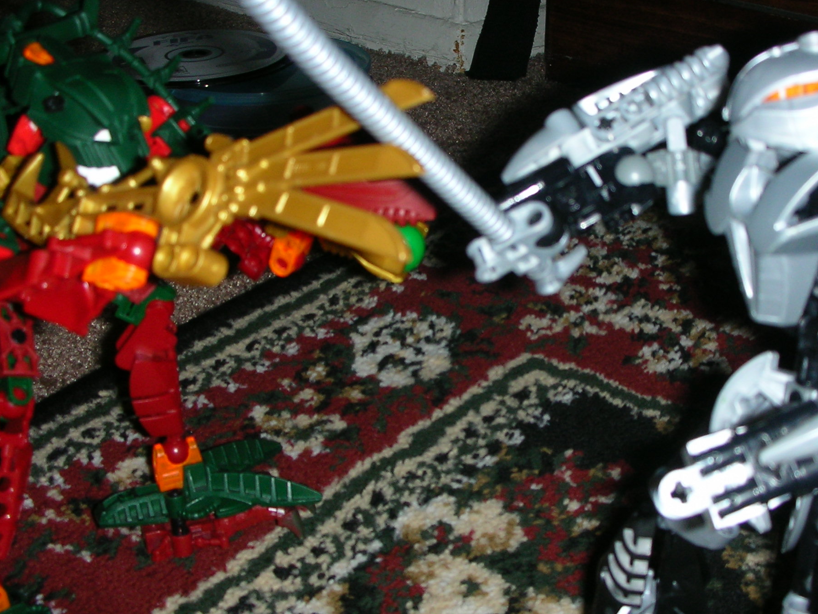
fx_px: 1300
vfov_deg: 26.6
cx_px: 465
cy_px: 291
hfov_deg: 34.9
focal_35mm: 55
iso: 50
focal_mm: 5.8
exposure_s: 1/60.1
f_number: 3
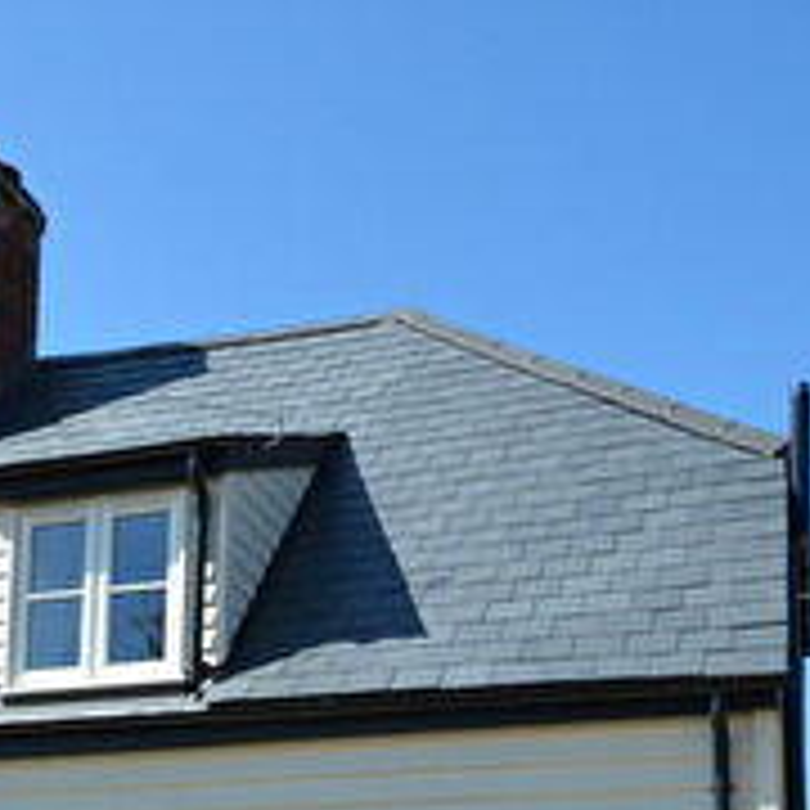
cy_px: 860
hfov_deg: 31.2
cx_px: 310
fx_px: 1447
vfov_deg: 28.8
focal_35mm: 55
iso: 200
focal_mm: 11
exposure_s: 1/320
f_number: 9
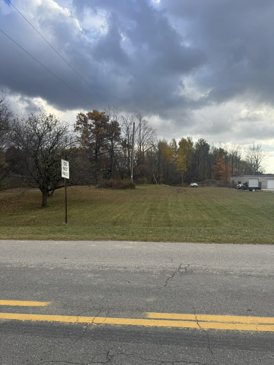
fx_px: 253
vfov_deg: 71.6
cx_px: 137
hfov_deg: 56.8
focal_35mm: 24
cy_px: 182
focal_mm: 6.76
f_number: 1.78
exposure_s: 1/1980
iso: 80
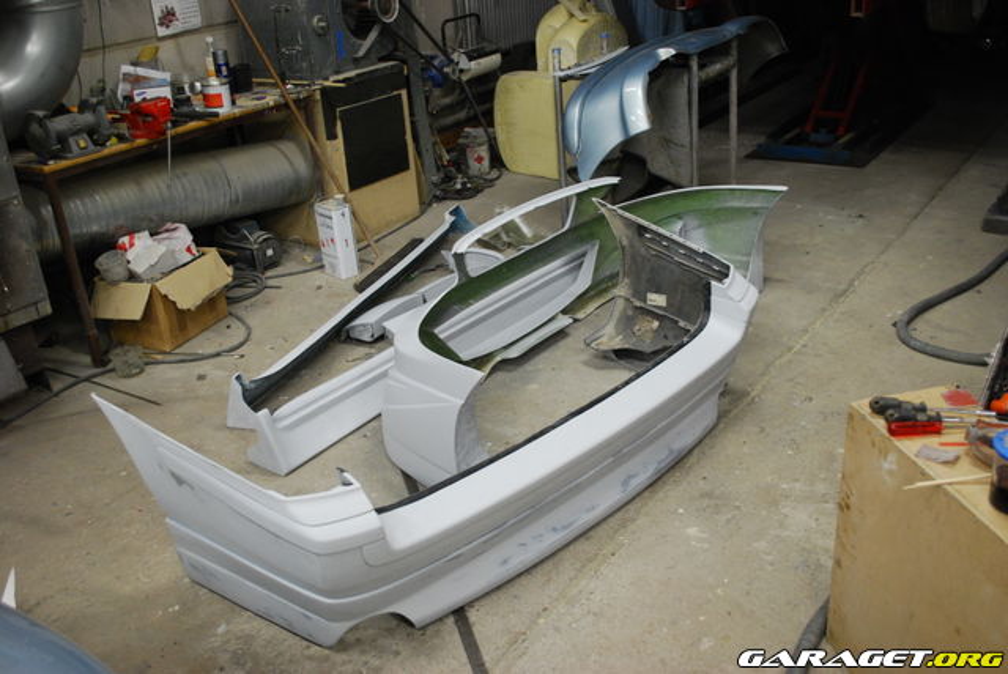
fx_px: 1009
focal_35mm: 36
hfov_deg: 53.1
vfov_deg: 36.9
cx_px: 504
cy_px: 337
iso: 900
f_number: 4.2
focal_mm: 24
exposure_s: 1/30
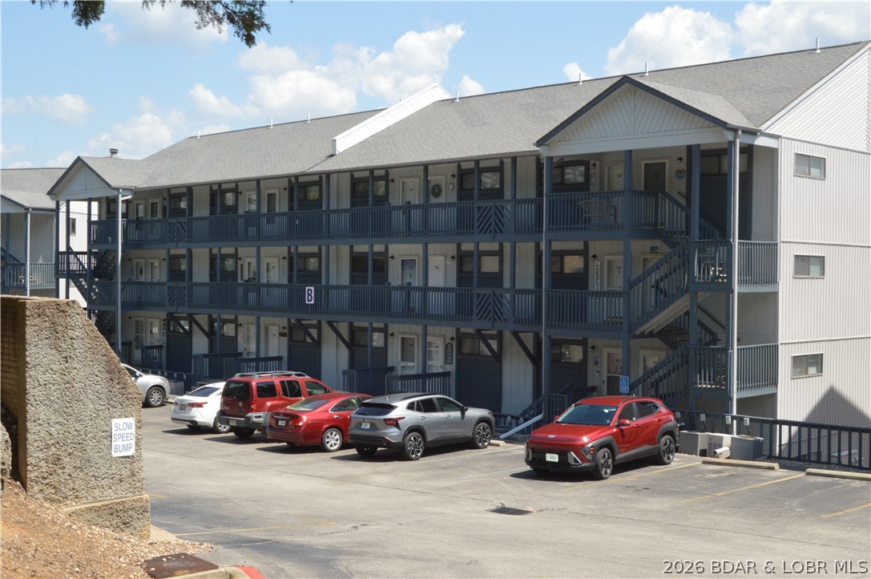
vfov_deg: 28.9
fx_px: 1124
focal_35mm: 46
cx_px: 436
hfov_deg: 42.4
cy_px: 290
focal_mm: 31
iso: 800
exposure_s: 1/200
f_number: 22
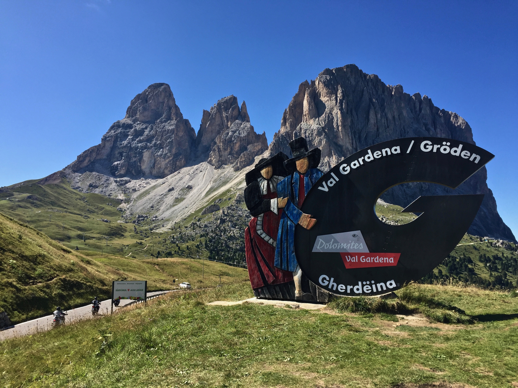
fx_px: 434
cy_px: 194
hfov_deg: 61.7
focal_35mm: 29
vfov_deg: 48.2
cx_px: 259
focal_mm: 4.15
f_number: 2.2
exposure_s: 1/1276
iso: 32
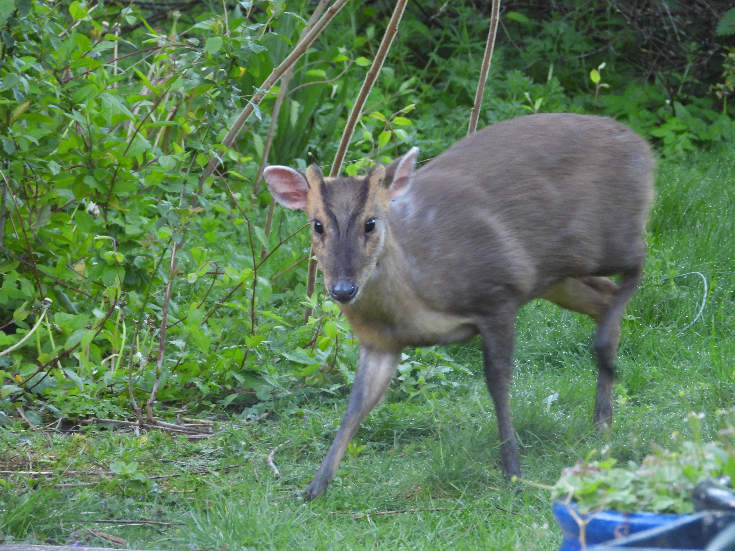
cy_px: 276
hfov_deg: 5.7
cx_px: 368
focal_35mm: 345
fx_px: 7325
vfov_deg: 4.3
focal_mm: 62.1
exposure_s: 1/60
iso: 640
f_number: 4.5
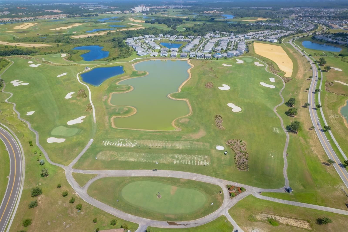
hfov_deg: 78.6
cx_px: 174
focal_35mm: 22
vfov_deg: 57.2
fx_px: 213
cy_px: 116
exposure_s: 1/160
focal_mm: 8.38
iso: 100
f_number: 2.8
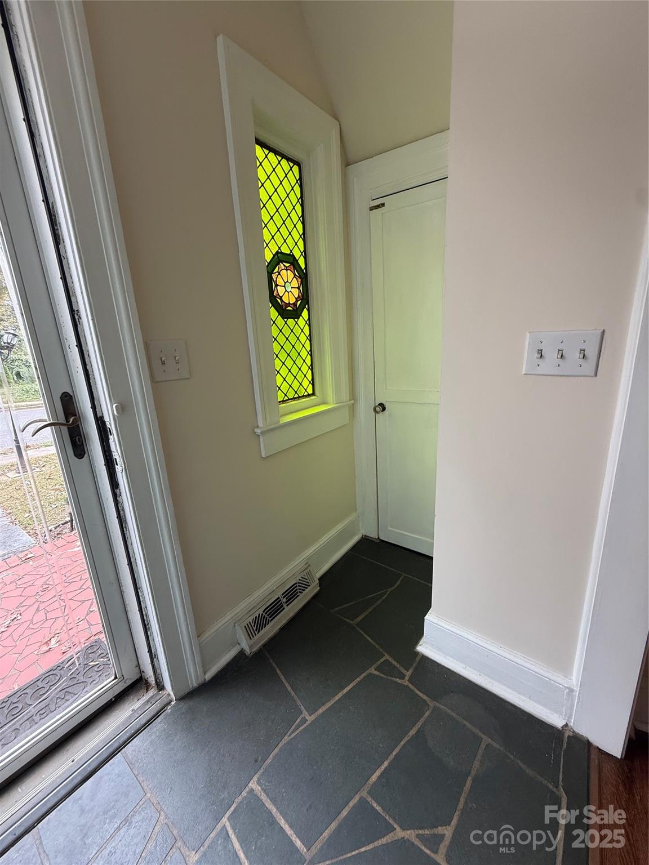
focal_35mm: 14
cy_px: 432
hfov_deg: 85.7
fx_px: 350
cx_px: 324
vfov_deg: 102.1
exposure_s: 1/99
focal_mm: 2.22
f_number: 2.2
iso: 160
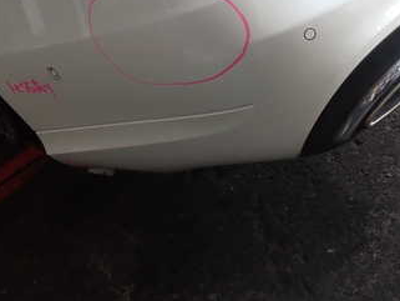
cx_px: 308
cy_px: 75
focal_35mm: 56
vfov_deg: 25.8
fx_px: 647
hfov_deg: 33.5
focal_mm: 5.4
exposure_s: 1/80
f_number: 2.3
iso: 100
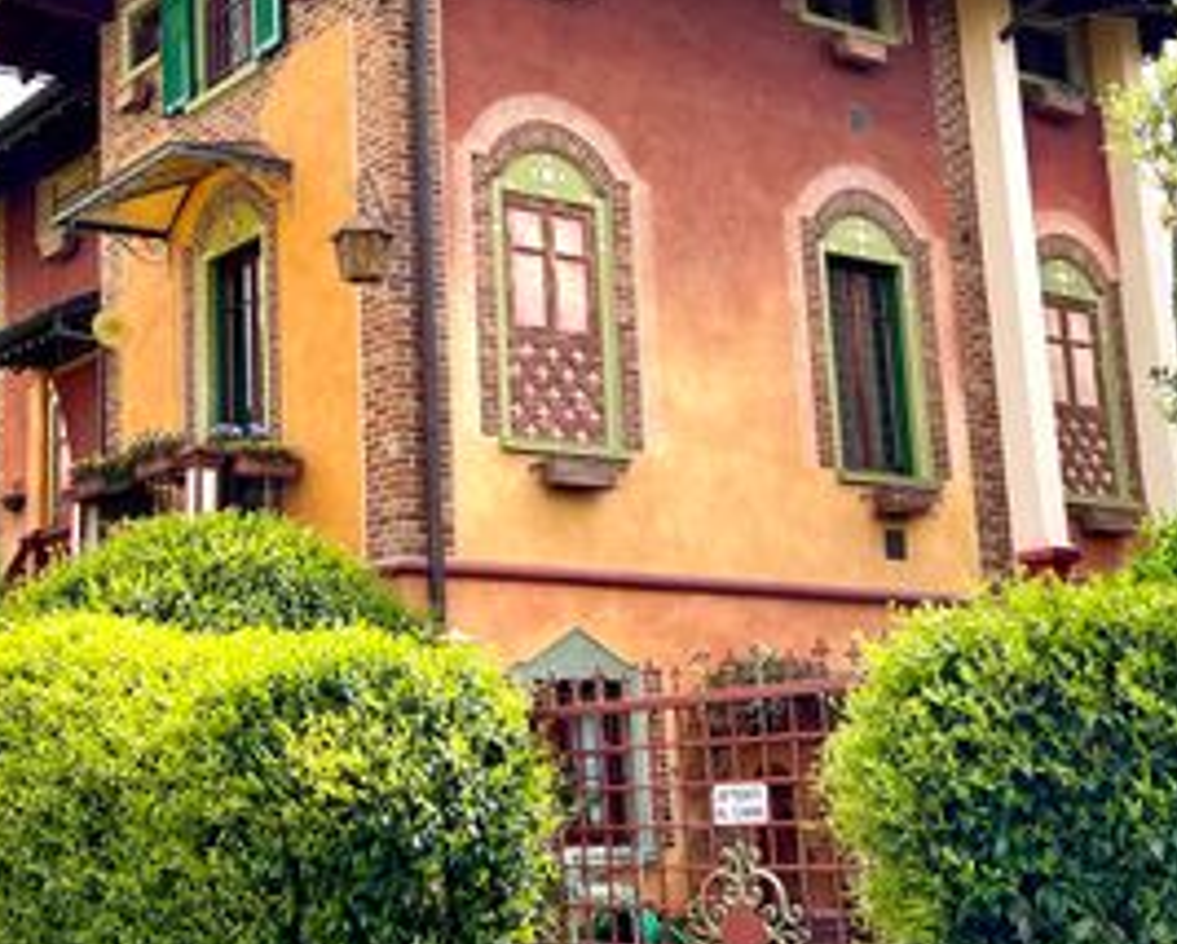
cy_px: 331
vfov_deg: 26.6
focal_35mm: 57
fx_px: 1987
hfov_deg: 32.8
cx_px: 410
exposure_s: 1/3460
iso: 50
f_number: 1.5
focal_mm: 5.7
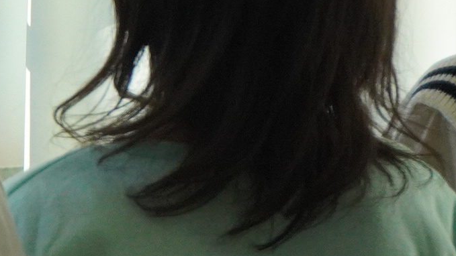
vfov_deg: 3.5
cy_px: -147
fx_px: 4208
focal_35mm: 348
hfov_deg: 6.0
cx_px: -537
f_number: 6.3
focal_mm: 50
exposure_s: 1/1000
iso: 1600
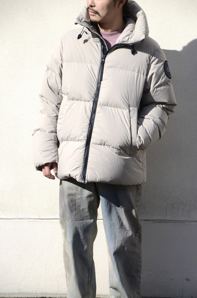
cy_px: 149
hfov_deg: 8.3
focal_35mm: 165
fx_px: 1360
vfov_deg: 12.5
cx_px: 98
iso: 125
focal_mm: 110
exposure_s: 1/800
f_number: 5.6
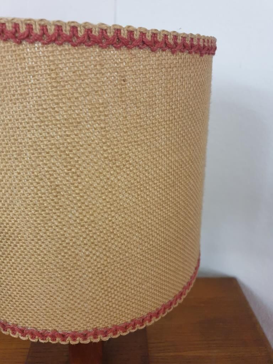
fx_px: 273
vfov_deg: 67.3
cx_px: 136
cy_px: 182
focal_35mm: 26
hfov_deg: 53.1
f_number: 1.5
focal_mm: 4.3
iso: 320
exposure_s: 1/33
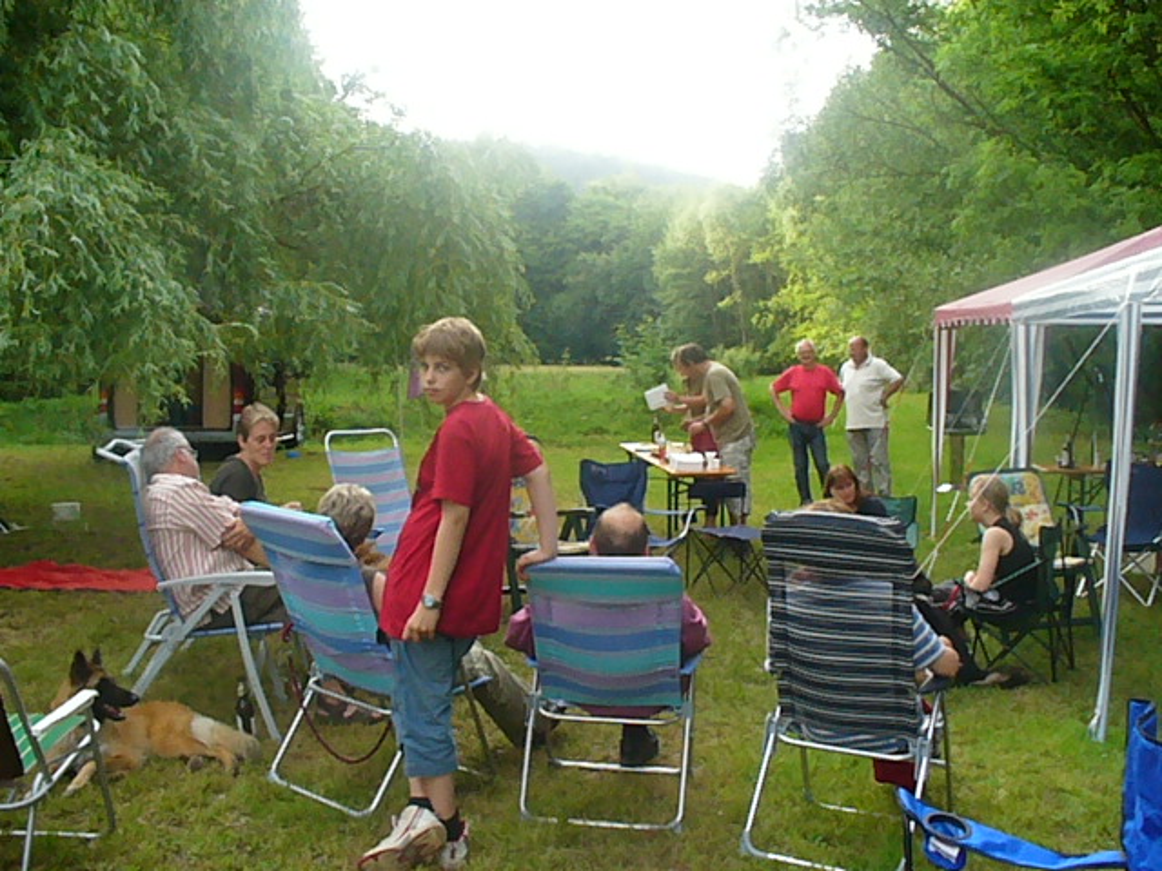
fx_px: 1242
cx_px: 581
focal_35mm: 37
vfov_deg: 38.7
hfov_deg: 50.1
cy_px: 436
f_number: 5.6
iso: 800
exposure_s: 1/500
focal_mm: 6.1
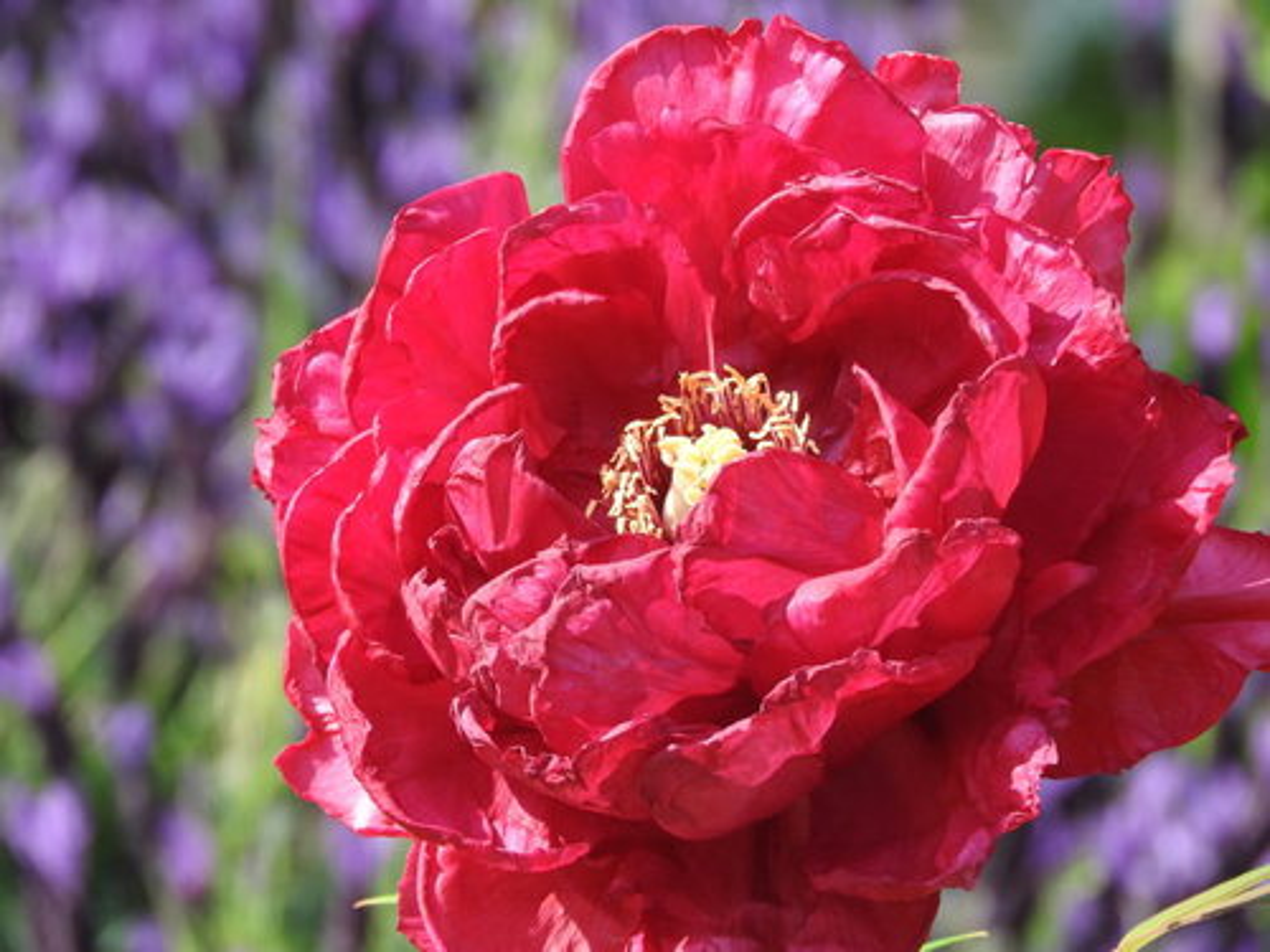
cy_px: 476
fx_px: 14675
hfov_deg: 5.0
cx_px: 635
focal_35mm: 400
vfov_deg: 3.7
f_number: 5.6
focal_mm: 71.7
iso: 100
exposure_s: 1/200
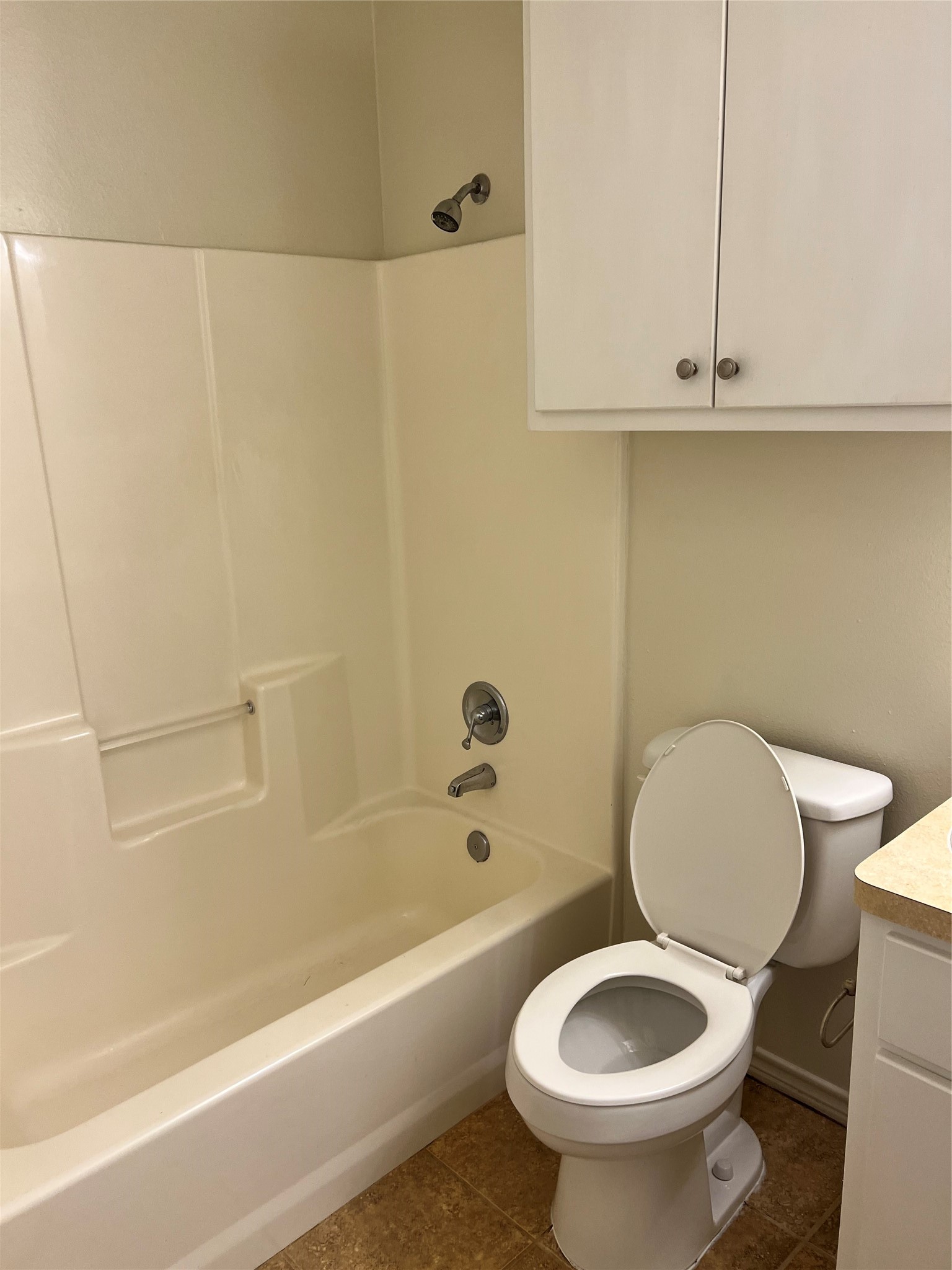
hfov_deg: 53.1
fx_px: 953
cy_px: 635
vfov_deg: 67.3
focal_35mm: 26
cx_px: 476
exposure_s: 1/120
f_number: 1.5
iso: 80
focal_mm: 5.7
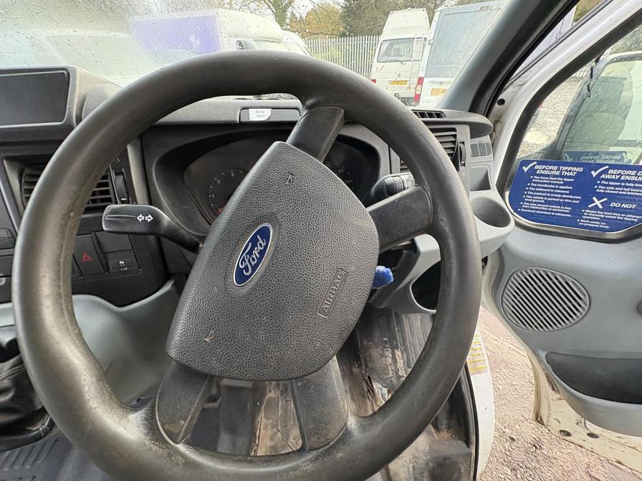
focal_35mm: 14
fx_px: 260
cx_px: 321
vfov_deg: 85.7
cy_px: 240
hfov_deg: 102.1
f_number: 2.2
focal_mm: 2.22
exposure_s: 1/60
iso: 200
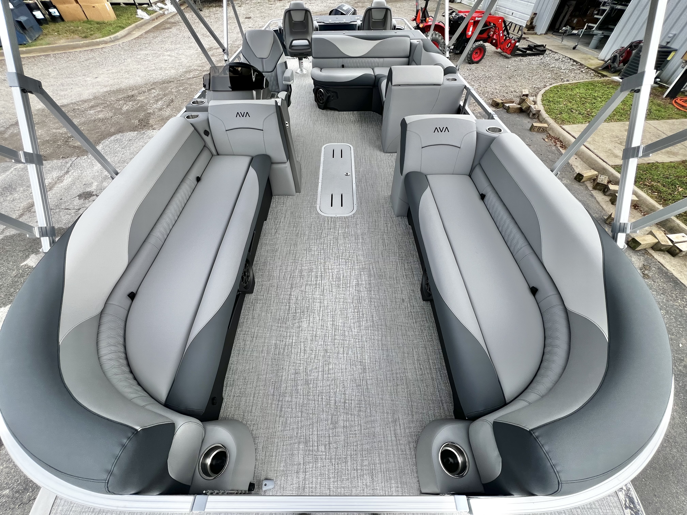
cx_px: 344
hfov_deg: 106.2
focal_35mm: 13
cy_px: 258
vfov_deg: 89.9
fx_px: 258
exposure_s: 1/357
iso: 32
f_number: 1.8
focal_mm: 1.57
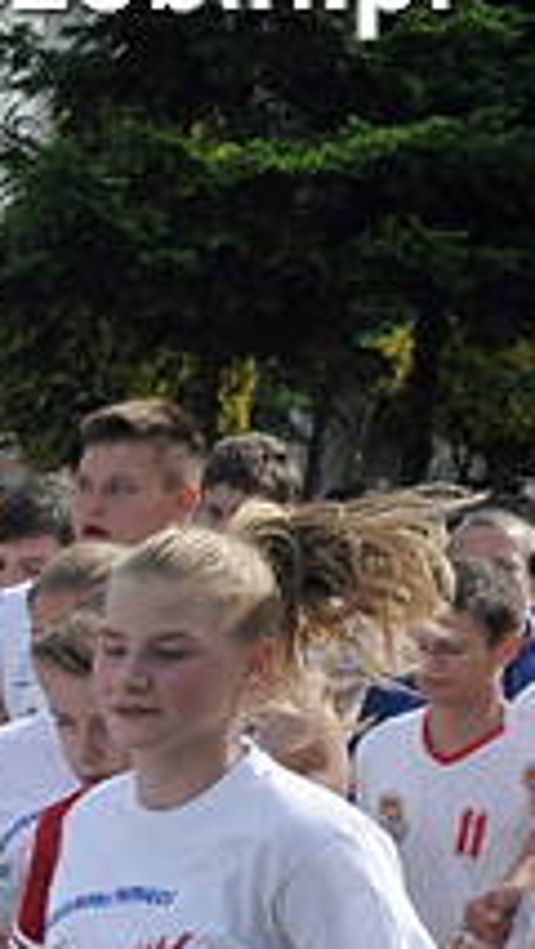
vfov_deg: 12.9
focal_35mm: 163
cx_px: -1346
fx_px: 4106
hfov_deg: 6.5
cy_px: 1076
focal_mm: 26
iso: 800
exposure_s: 1/640
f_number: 13
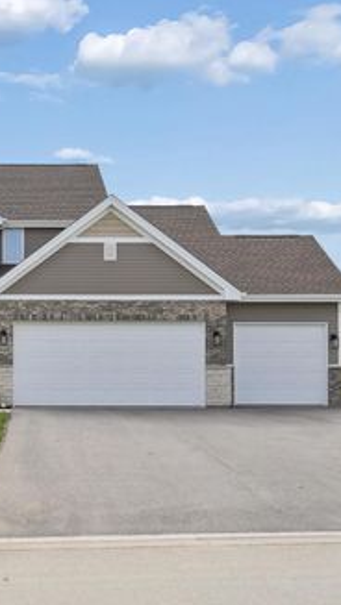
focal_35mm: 56
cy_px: 306
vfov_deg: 37.2
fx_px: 900
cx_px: -11
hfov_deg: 20.7
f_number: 8
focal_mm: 35
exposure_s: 1/1250
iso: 400
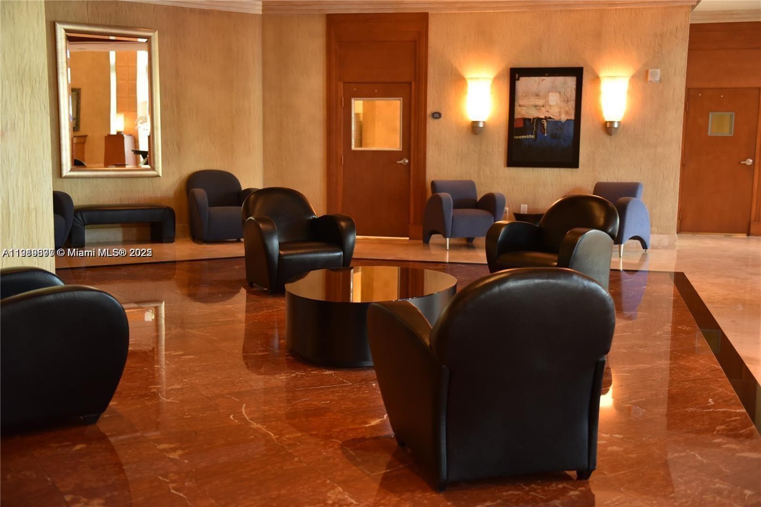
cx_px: 380
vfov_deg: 30.5
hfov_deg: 44.5
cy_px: 254
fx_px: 930
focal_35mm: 44
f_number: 2.8
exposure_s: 1/100
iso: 1600
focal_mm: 44
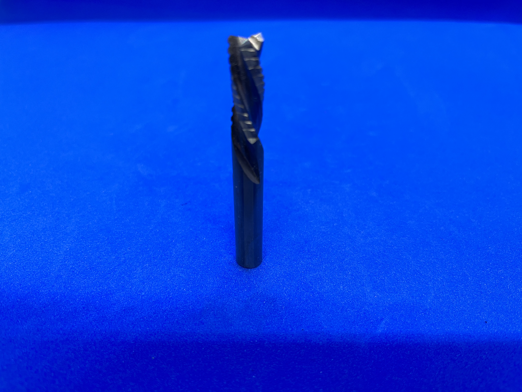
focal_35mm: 26
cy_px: 196
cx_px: 261
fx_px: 392
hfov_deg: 67.3
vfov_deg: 53.1
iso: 100
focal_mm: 5.1
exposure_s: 1/50
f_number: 1.6
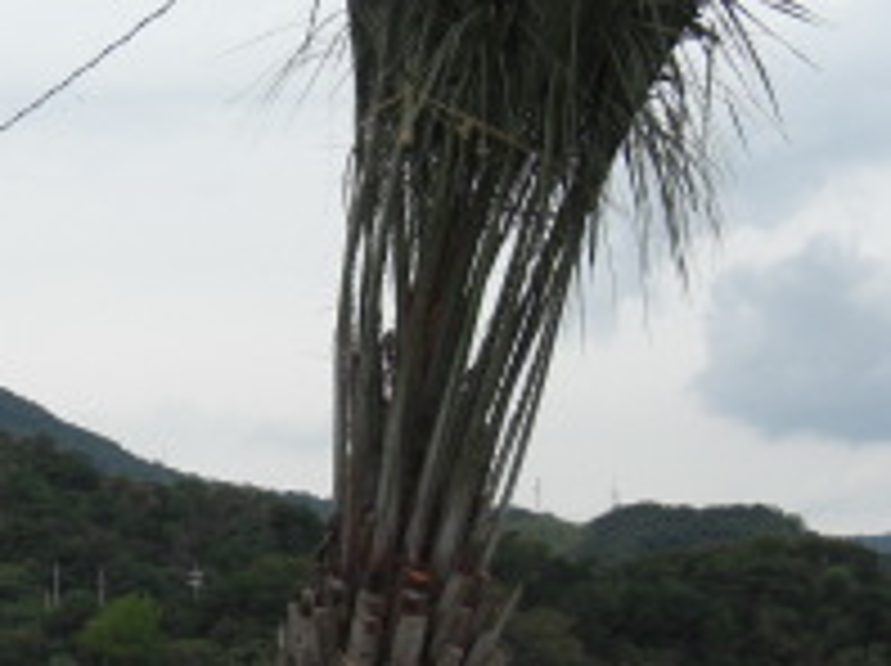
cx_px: -36
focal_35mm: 123
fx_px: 3162
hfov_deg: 15.7
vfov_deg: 12.0
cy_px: 500
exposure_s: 1/320
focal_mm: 7.9
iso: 80
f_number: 2.8
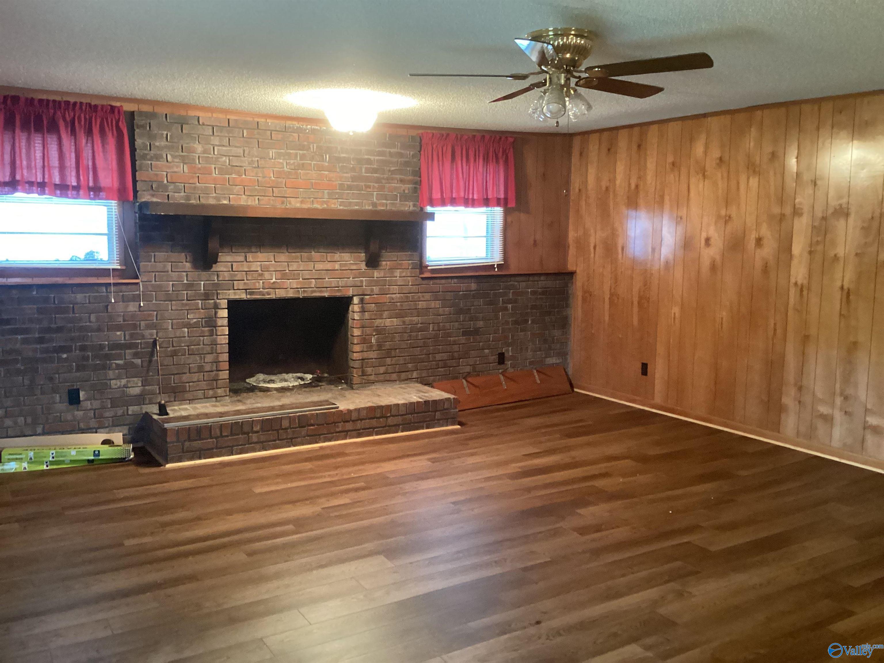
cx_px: 442
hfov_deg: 58.4
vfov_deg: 45.4
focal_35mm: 31
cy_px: 332
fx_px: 792
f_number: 2.4
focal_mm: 3.3
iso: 640
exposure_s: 1/30
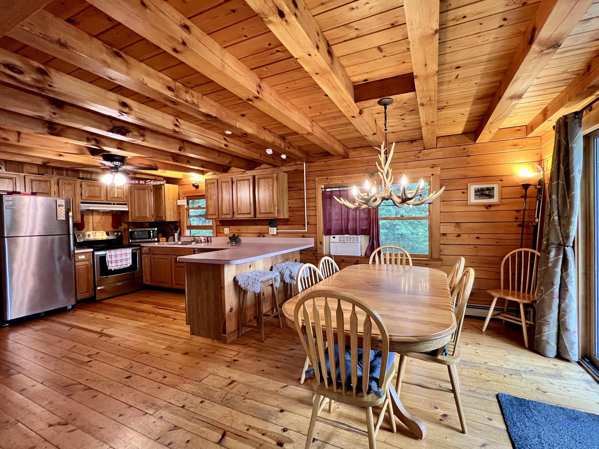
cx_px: 320
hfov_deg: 101.9
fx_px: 242
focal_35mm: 14
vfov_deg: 85.7
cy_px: 224
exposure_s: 1/60
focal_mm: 1.57
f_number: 1.8
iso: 320
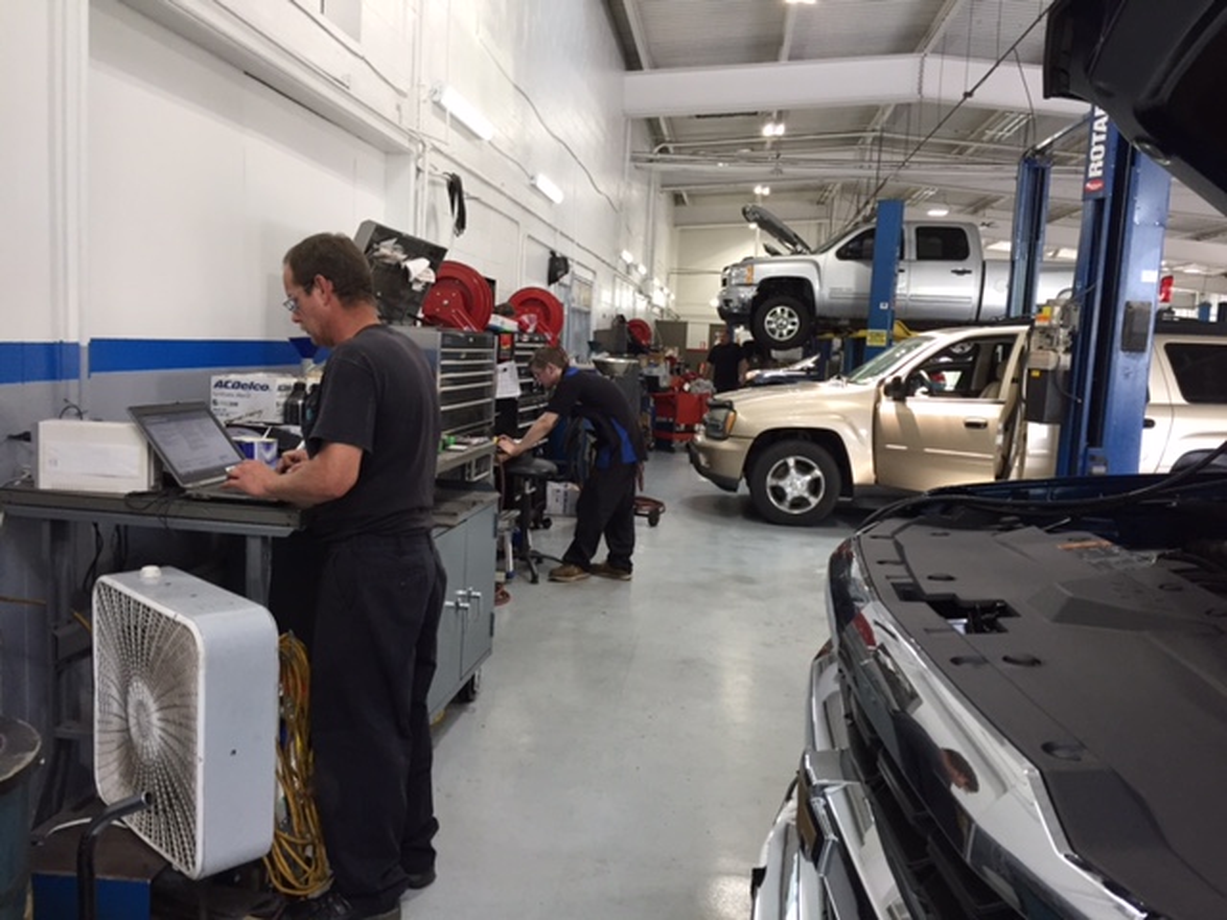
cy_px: 460
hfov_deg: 61.7
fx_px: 1028
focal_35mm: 29
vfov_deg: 48.2
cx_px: 614
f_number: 2.2
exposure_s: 1/30
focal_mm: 4.15
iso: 50
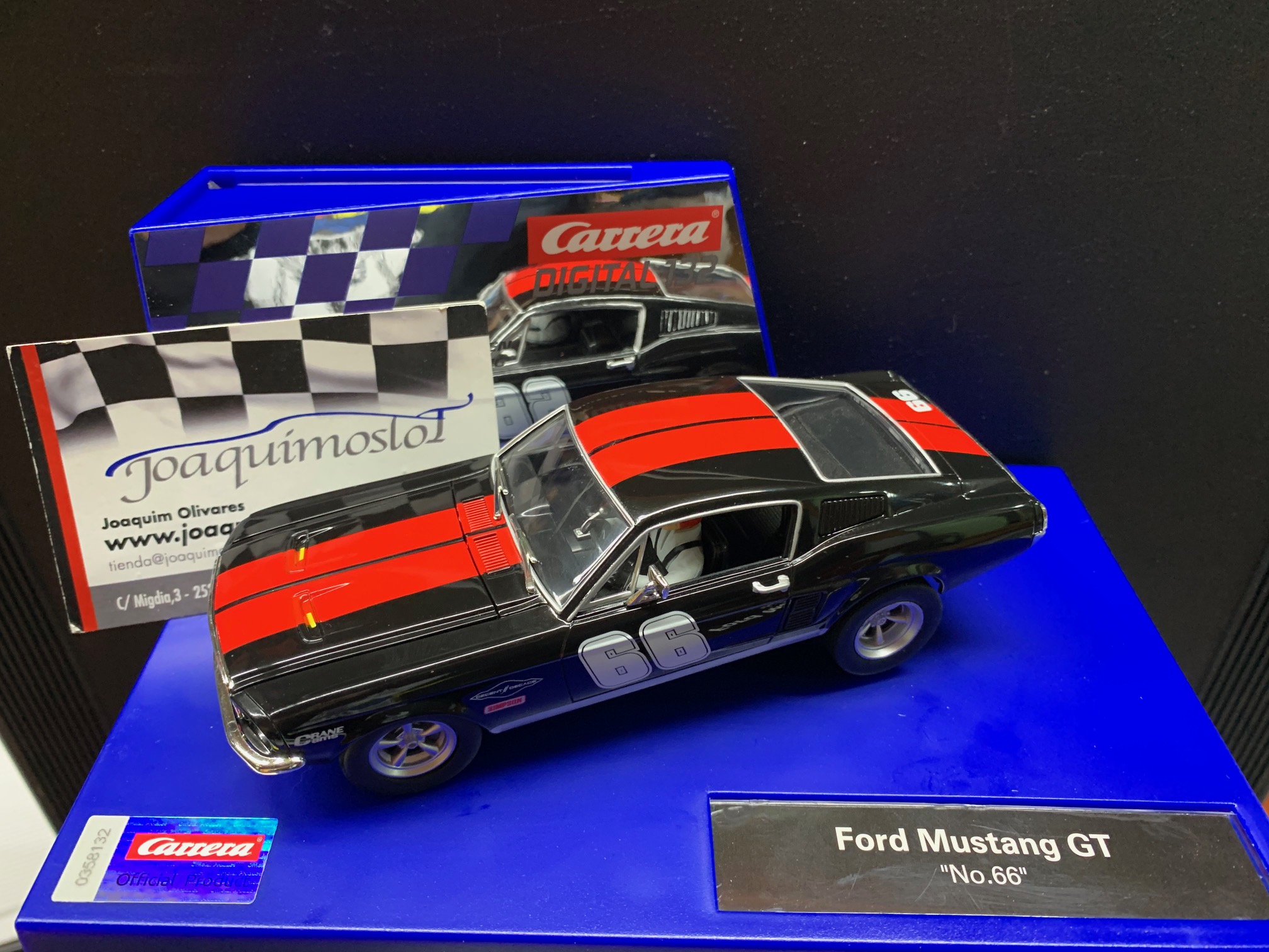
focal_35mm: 26
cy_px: 476
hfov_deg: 67.3
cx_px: 634
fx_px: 953
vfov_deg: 53.1
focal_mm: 4.25
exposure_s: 1/50
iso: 250
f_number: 1.8
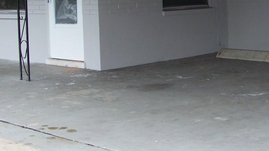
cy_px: 15
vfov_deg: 13.3
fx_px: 642
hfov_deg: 23.6
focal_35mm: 90
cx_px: 164
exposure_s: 1/320
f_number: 2.8
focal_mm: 5.85
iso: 67
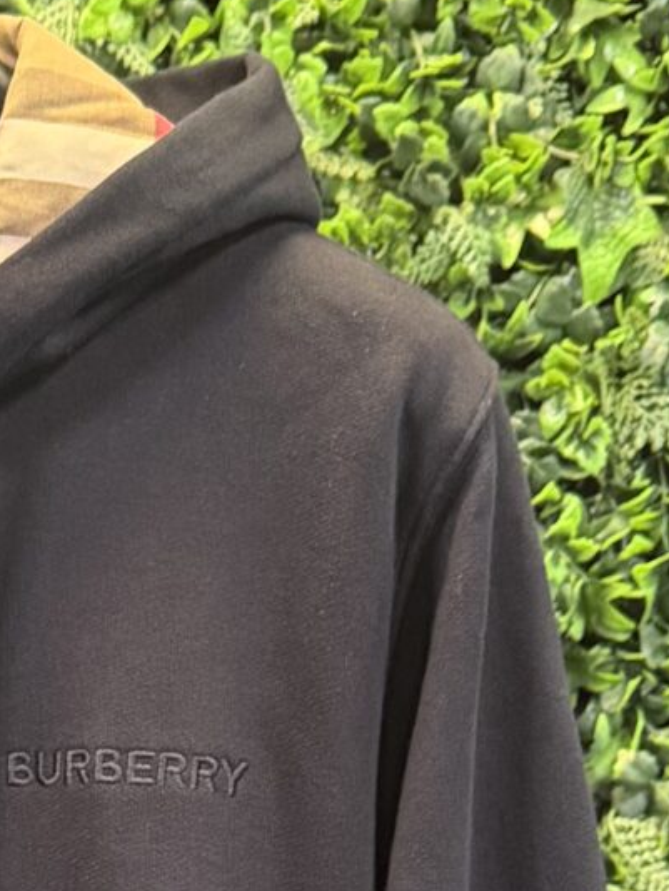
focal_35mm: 115
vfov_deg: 16.1
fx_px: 2961
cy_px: 1203
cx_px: -219
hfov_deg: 12.5
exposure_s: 1/60
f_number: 1.78
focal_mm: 6.76
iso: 800
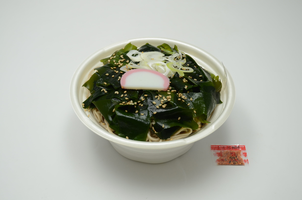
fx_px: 477
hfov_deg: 35.1
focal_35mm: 57
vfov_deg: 23.7
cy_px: 100
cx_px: 151
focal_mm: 38
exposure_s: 1/25
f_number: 5.6
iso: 200
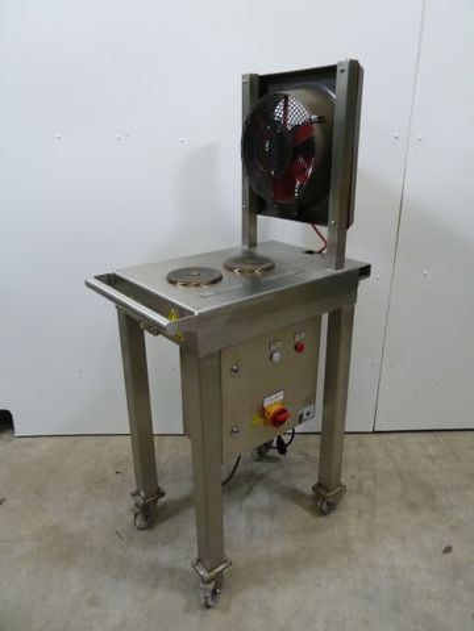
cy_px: 316
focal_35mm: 25
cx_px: 237
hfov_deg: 54.9
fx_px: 456
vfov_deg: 69.4
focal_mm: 4.1
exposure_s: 1/15
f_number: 3.3
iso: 400
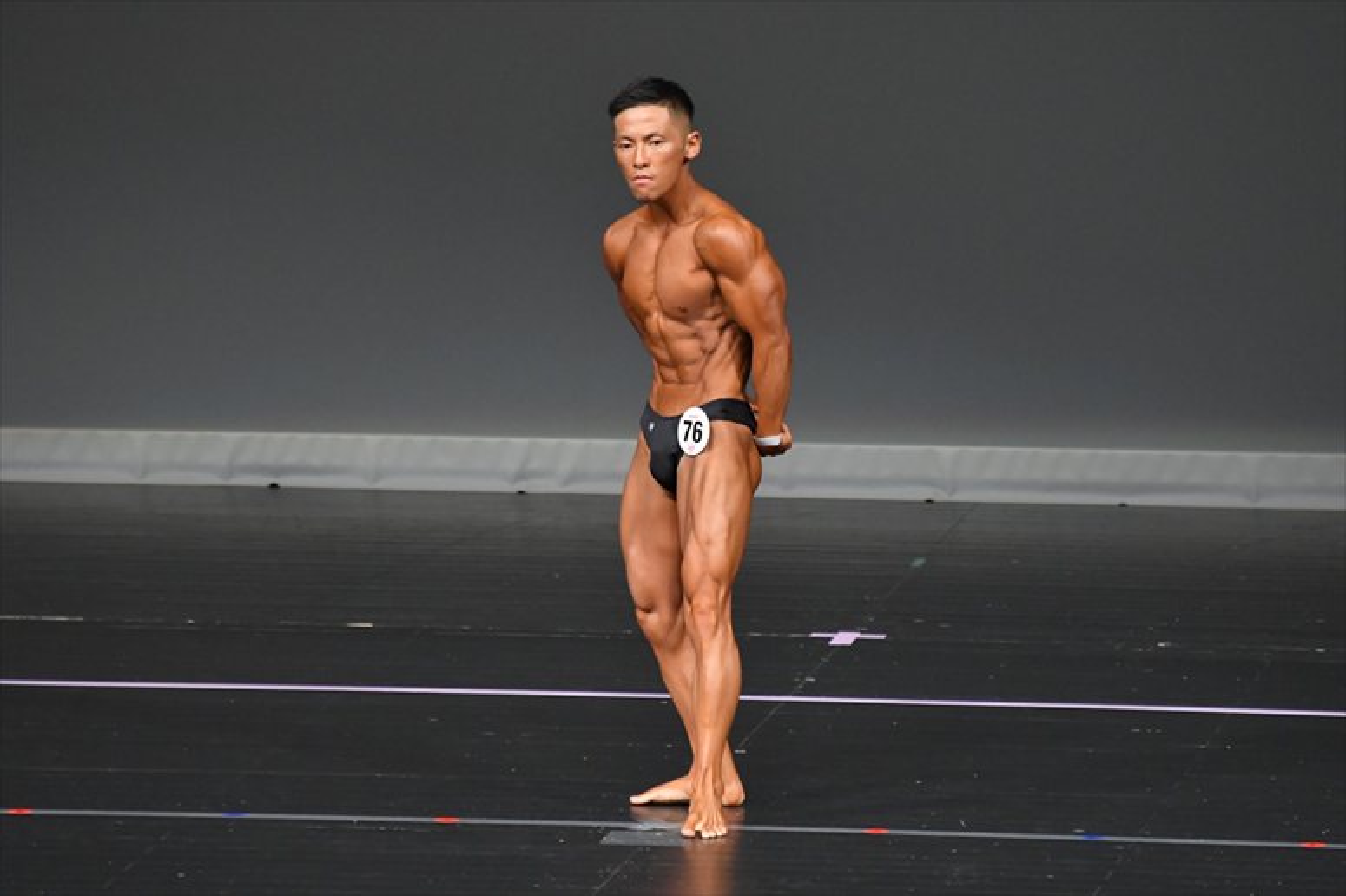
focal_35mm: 450
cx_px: 673
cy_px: 448
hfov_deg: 4.6
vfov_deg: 3.1
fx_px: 16817
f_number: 5.6
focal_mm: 300
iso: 4000
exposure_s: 1/400
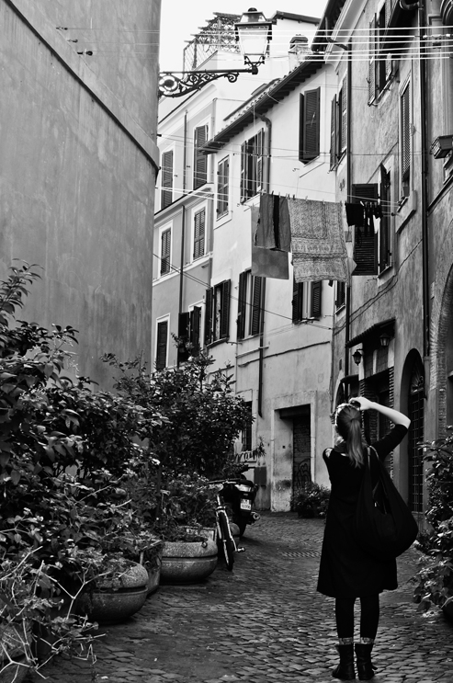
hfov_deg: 23.9
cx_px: 239
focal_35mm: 57
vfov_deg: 35.4
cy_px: 332
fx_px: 1071
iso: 200
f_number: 7.1
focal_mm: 35
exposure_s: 1/50
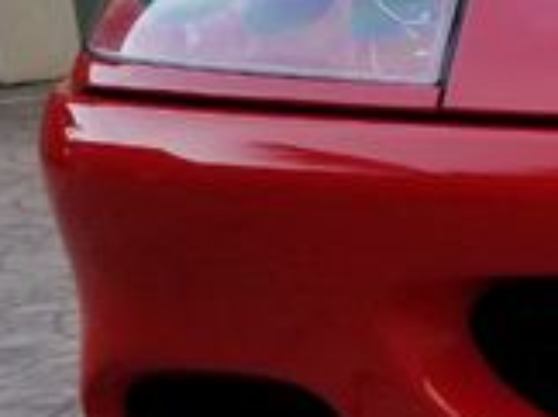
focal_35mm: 103
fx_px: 1658
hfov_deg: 15.7
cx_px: 1068
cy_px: 162
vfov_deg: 14.3
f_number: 1.7
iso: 50
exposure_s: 1/520
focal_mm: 4.3
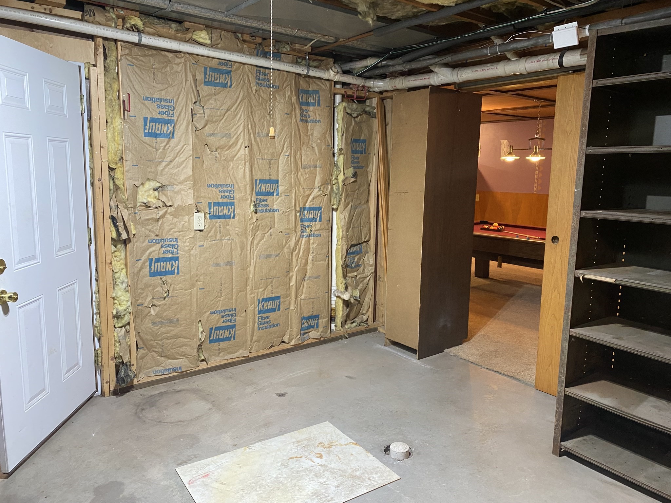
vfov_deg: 53.1
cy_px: 252
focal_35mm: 26
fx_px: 504
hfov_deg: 67.3
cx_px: 336
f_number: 1.8
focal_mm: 4.25
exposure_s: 1/60
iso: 200
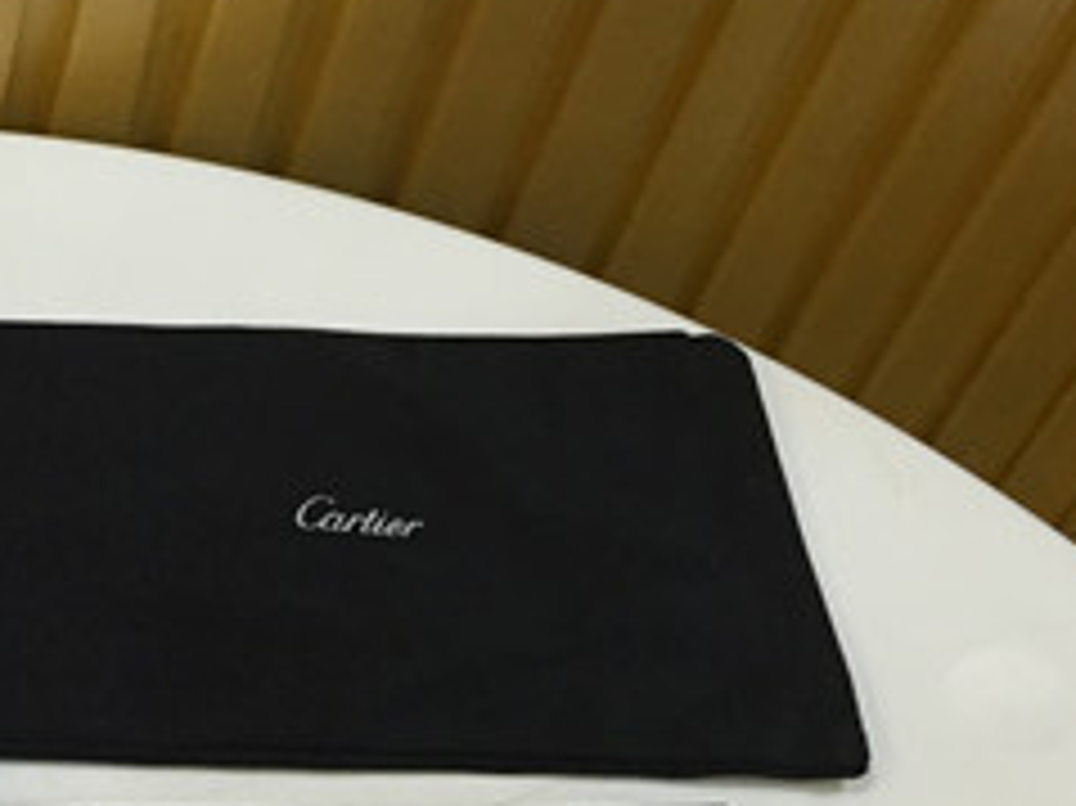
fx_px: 2641
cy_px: 718
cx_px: -270
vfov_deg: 17.1
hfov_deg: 21.2
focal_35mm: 85
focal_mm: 4.15
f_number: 2.2
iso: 160
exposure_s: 1/33
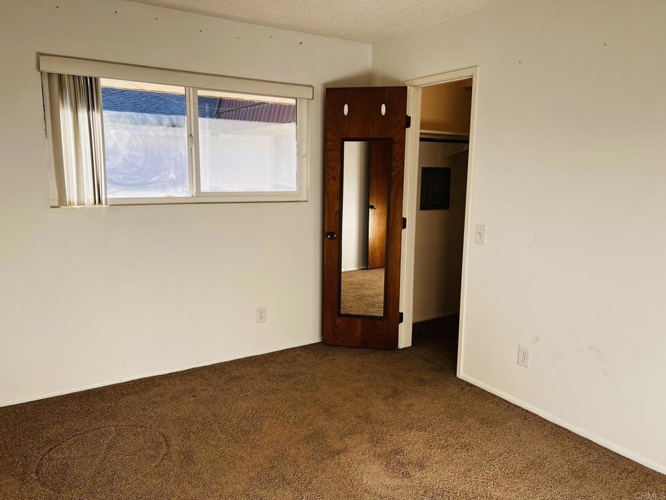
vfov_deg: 53.1
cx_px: 333
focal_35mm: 26
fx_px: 500
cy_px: 250
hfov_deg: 67.3
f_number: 1.5
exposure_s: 1/439
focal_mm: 5.7
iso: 50
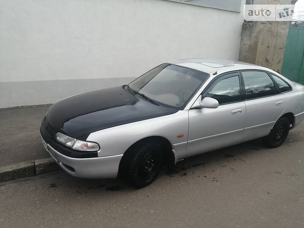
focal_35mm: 26
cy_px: 114
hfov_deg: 67.3
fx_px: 228
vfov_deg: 53.1
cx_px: 152
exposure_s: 1/189
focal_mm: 3.6
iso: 50
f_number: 1.8
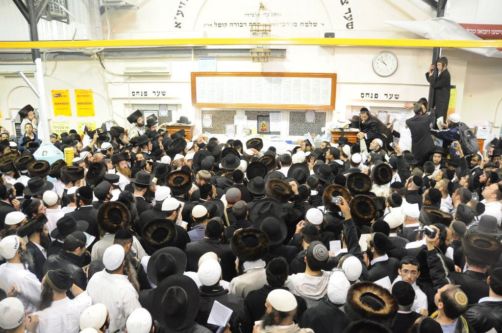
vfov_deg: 47.8
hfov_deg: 67.4
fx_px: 376
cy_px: 166
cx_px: 251
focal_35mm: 27
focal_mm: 18
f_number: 3.5
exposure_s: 1/30
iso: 800
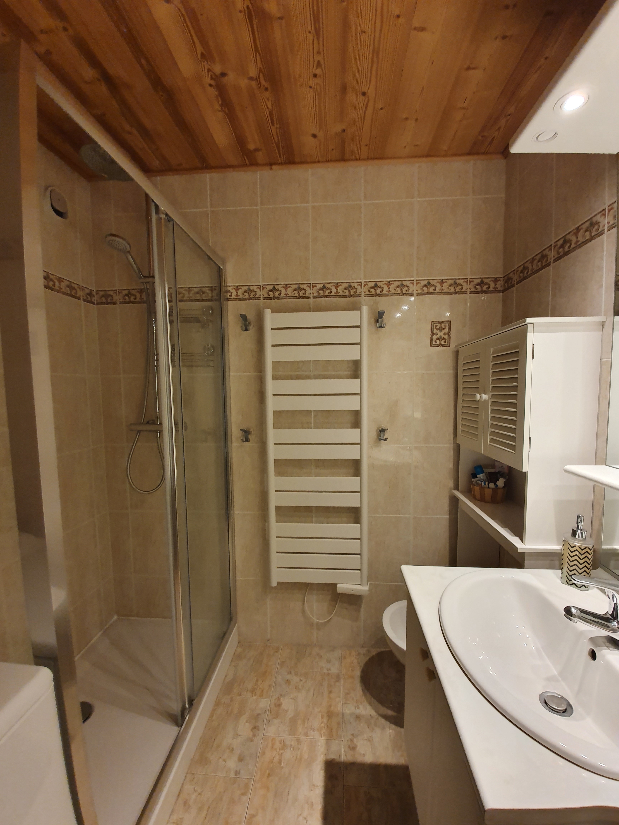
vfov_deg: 106.2
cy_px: 412
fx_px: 310
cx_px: 310
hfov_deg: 89.9
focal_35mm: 13
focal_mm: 1.8
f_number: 2.2
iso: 160
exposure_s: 1/50
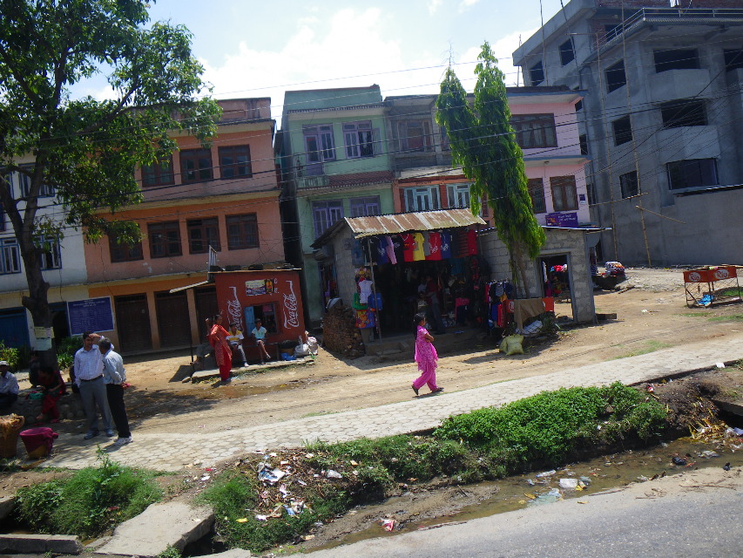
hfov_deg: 63.4
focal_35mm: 28
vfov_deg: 49.8
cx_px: 372
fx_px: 601
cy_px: 279
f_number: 4.2
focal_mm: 5
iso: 50
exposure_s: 1/320
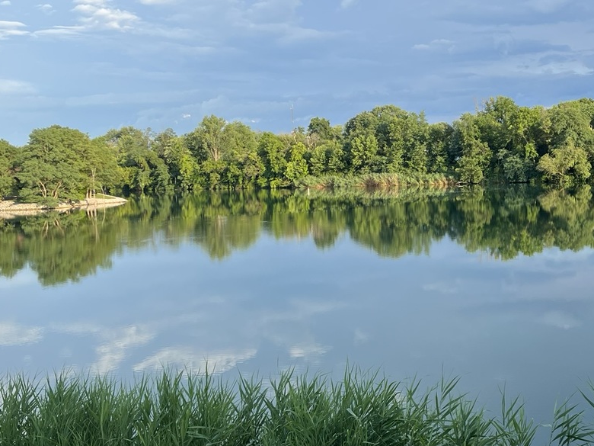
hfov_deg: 39.2
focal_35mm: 48
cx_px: 395
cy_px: 204
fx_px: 824
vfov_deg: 30.3
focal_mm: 5.1
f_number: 1.6
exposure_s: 1/1252
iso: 50
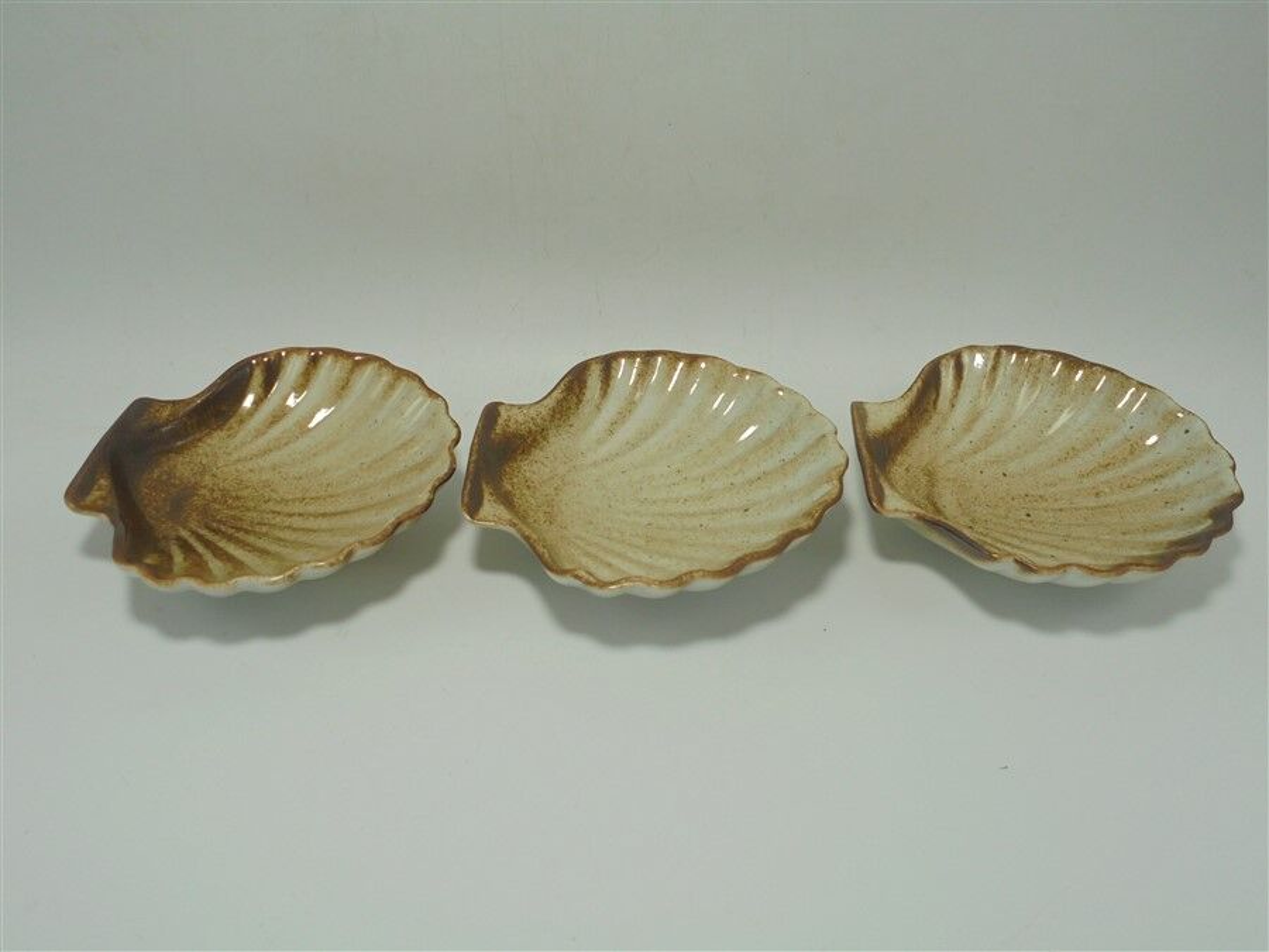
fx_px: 1246
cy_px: 476
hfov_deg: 54.0
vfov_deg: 41.8
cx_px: 634
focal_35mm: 34
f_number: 4
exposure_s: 1/100
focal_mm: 6.1
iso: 100
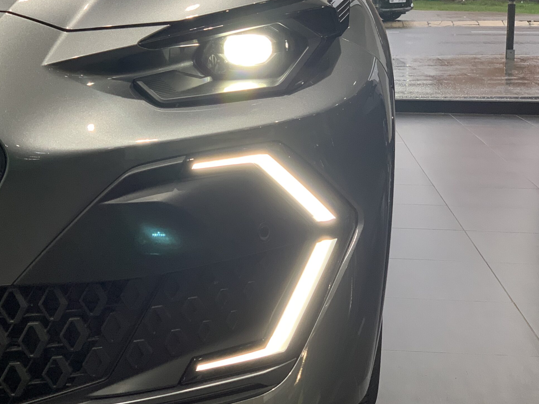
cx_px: 201
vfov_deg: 21.3
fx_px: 1074
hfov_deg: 28.1
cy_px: 153
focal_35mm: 69
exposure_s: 1/100
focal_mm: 6
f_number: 2.4
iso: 100
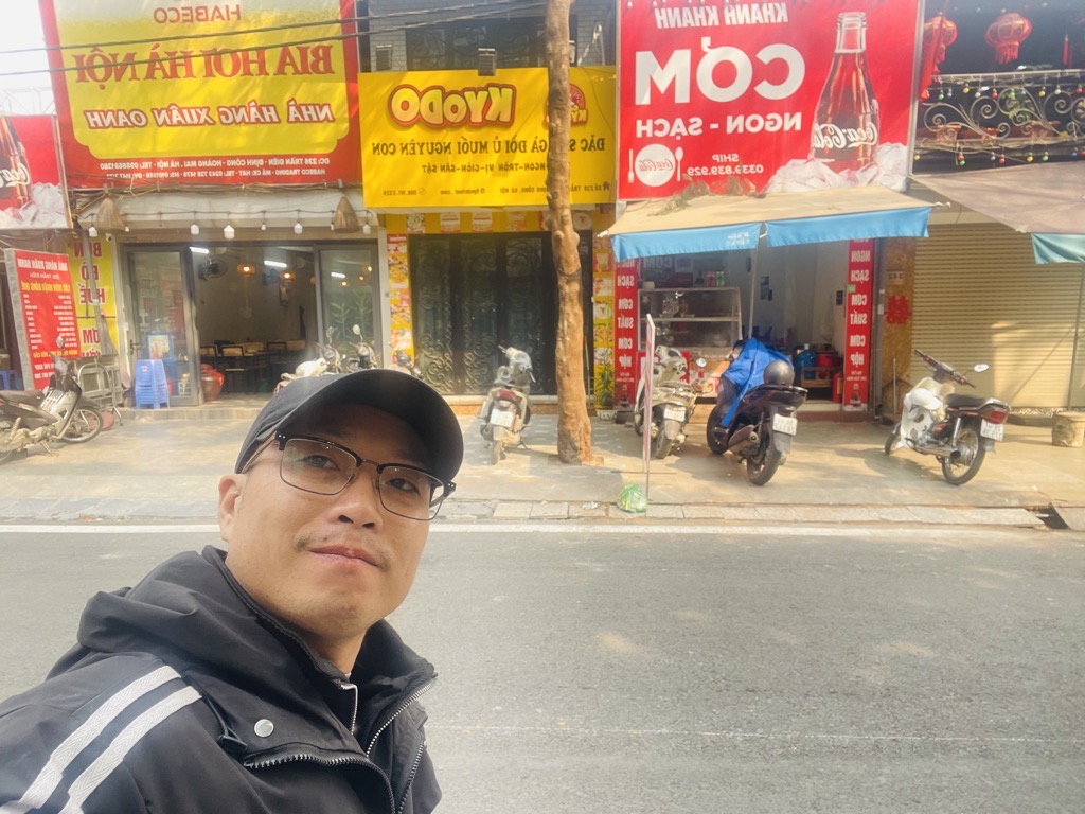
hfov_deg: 73.9
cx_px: 542
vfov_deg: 58.9
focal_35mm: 23
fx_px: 721
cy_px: 407
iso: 50
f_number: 2.2
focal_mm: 2.71
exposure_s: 1/121
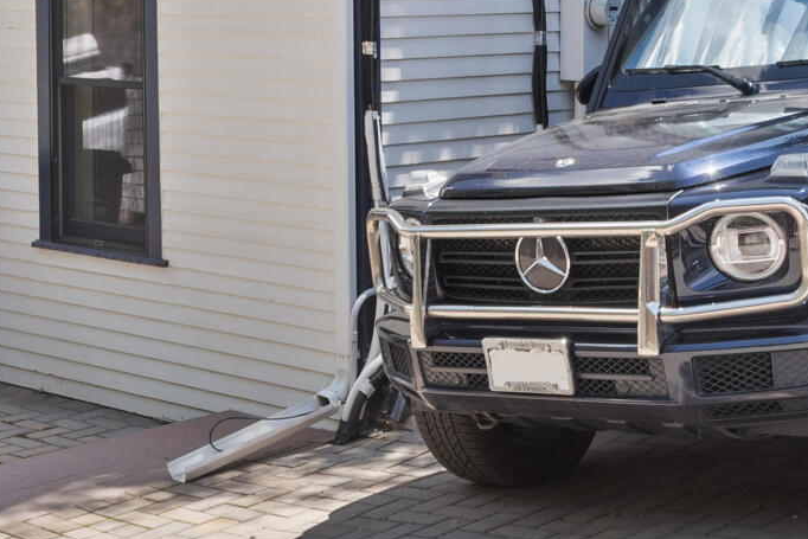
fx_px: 1975
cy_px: -186
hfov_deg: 23.0
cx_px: 290
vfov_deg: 14.8
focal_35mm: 88
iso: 250
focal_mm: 20
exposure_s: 1/80
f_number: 8
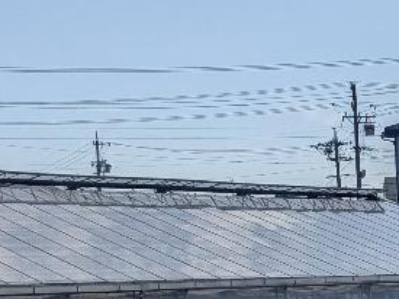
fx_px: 1360
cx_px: 482
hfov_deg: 16.0
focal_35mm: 118
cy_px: 347
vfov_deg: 12.3
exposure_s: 1/7812
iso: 54
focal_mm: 4.38
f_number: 1.73
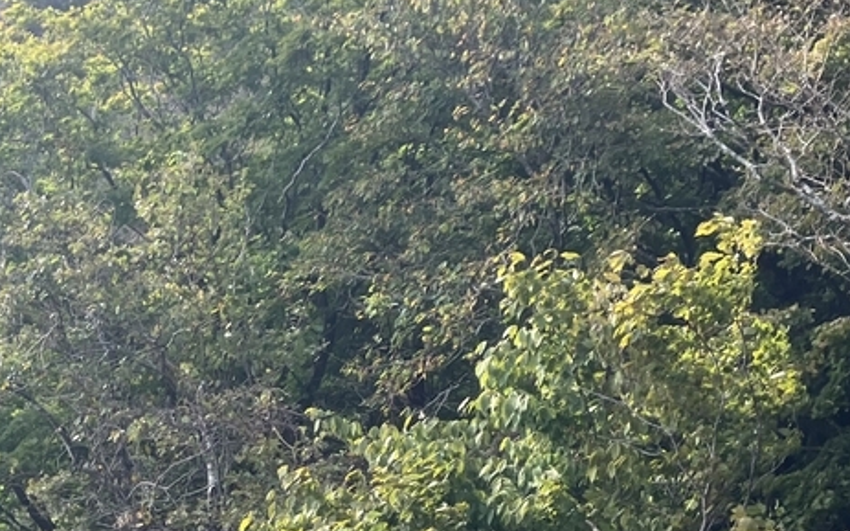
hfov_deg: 26.8
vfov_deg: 16.3
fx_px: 1783
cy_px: 614
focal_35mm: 77
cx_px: 424
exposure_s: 1/245
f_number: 1.8
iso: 25
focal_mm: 3.99
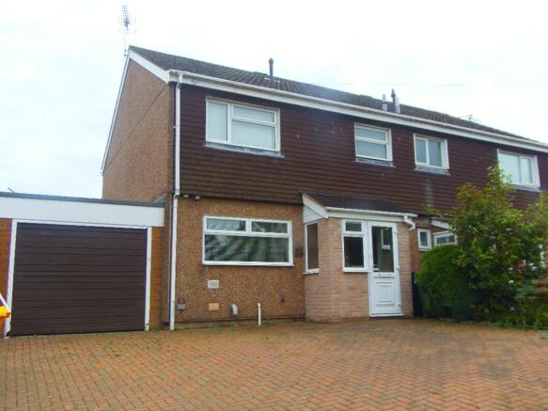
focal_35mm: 30
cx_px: 274
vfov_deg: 46.8
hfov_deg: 60.0
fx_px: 475
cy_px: 206
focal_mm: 5.5
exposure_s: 1/250
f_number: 3.2
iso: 64
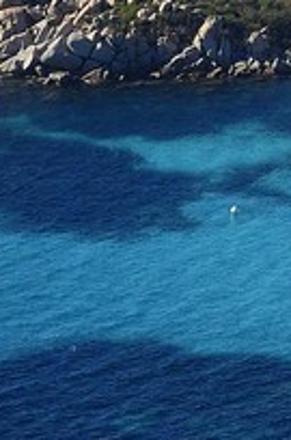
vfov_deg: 2.0
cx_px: -39
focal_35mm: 1022
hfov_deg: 1.3
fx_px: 12454
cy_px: -1063
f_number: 9
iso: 400
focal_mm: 130
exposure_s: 1/1000
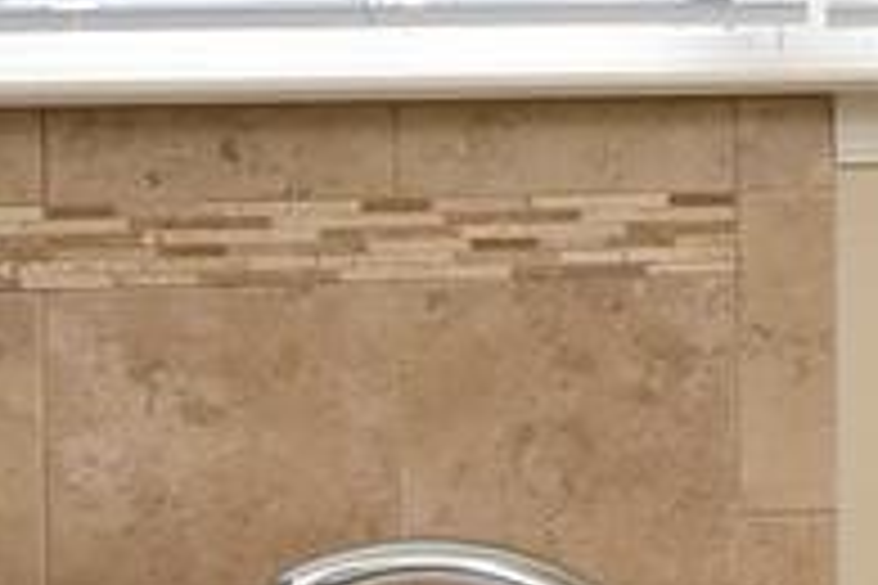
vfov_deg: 10.2
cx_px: 1576
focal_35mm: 133
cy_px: -32
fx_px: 3243
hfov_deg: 13.8
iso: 800
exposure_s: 1/160
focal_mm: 12
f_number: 16
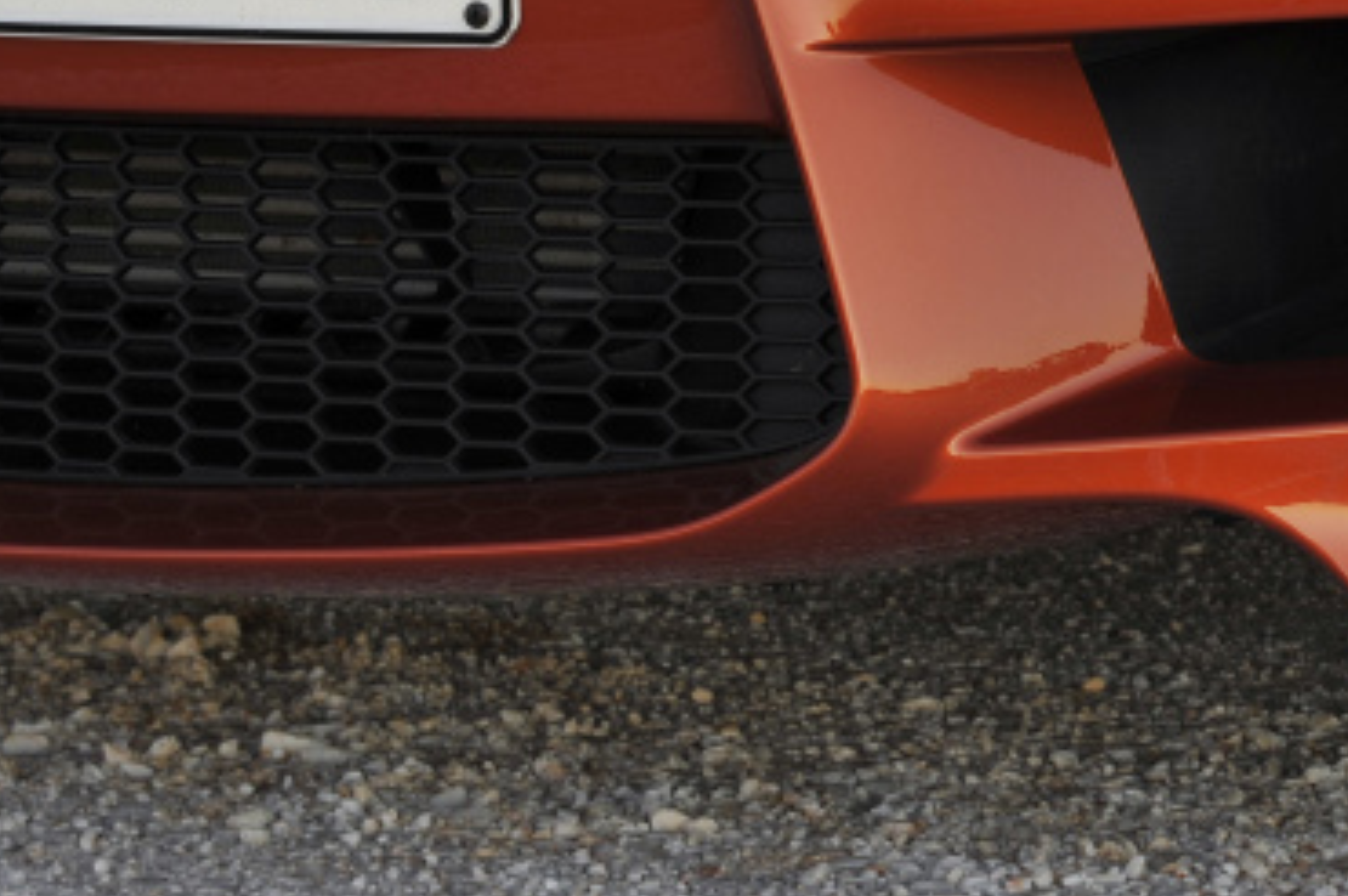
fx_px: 5799
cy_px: -293
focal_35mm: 155
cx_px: 1578
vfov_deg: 8.7
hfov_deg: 13.0
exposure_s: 1/5
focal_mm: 56
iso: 200
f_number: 10
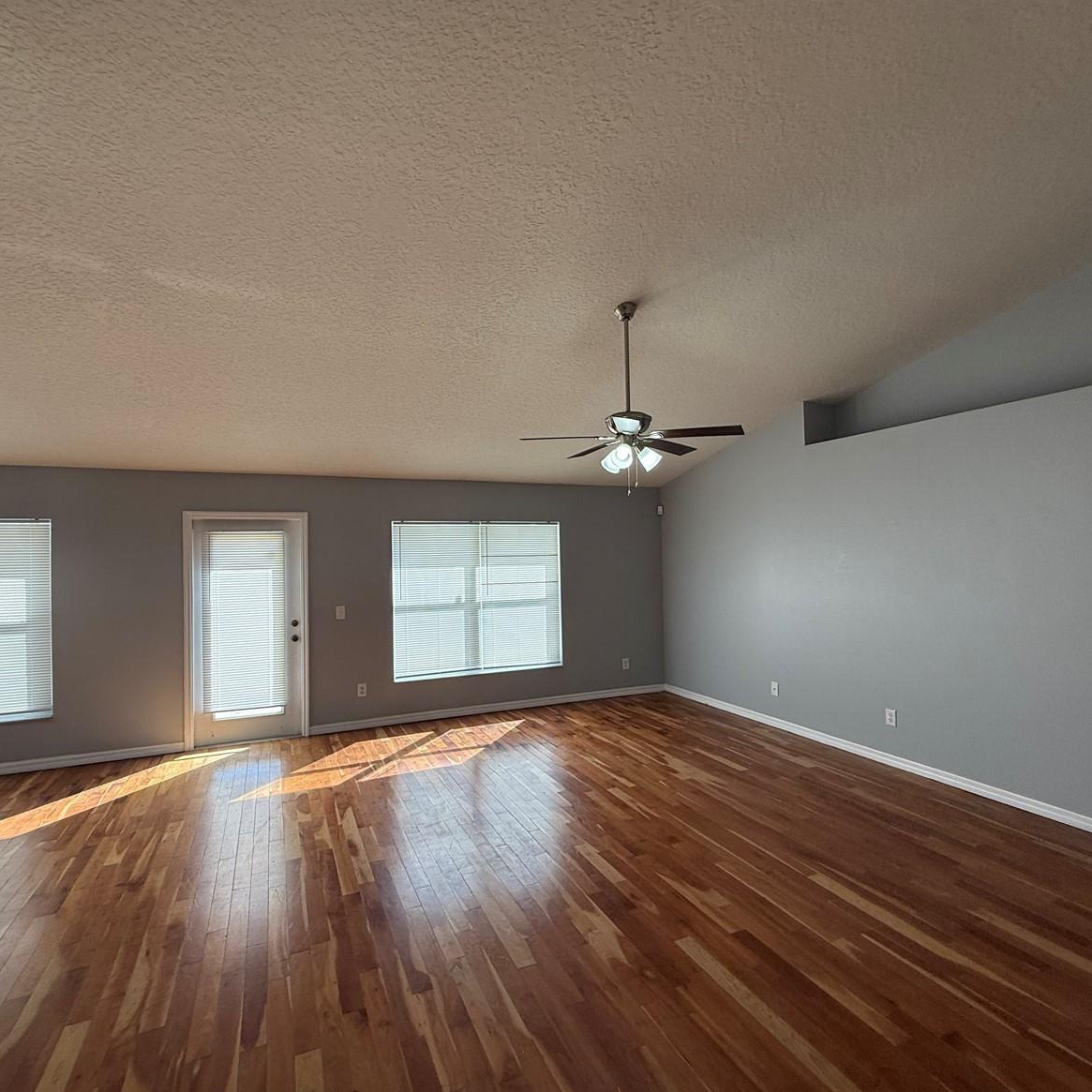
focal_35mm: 17
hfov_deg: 83.9
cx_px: 524
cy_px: 550
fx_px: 607
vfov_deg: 84.0
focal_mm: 2.22
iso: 64
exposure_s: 1/159
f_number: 2.2
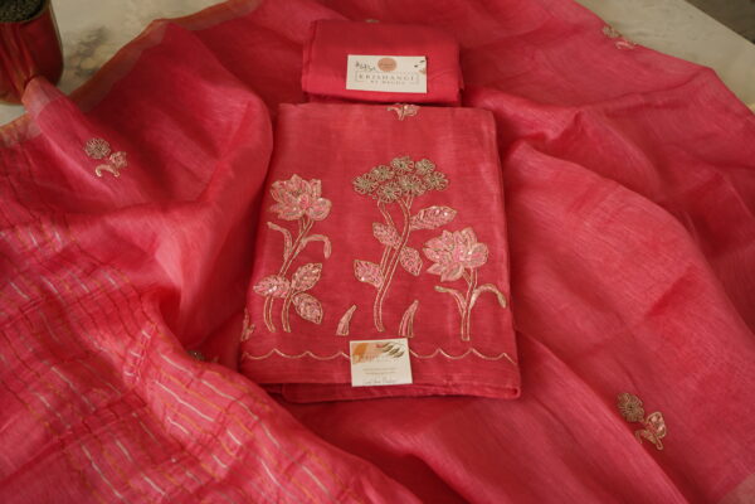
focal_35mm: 31
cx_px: 378
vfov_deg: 42.3
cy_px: 252
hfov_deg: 60.3
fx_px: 650
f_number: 6.3
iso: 400
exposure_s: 1/100
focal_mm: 31
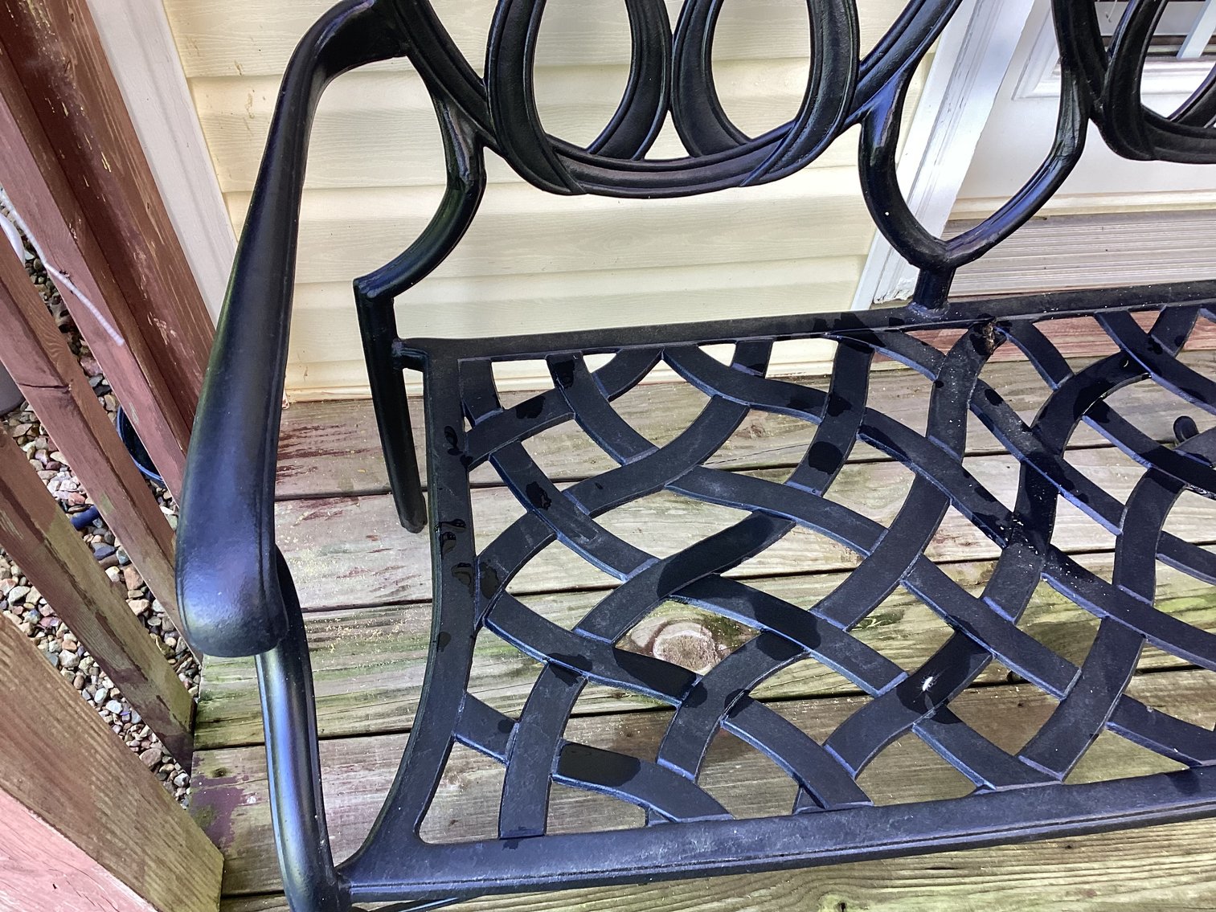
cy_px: 456
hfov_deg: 58.3
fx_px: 1089
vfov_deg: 45.4
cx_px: 608
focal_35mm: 31
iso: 50
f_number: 2.4
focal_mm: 3.3
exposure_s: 1/60
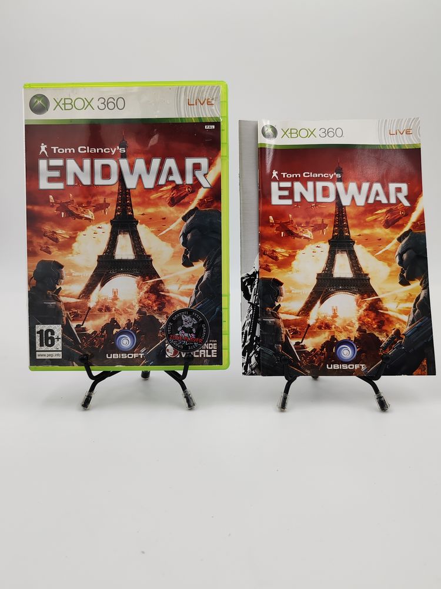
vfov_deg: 65.3
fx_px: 459
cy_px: 294
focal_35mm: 27
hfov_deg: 51.4
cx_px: 220
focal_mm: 6.12
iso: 640
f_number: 1.9
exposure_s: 1/100
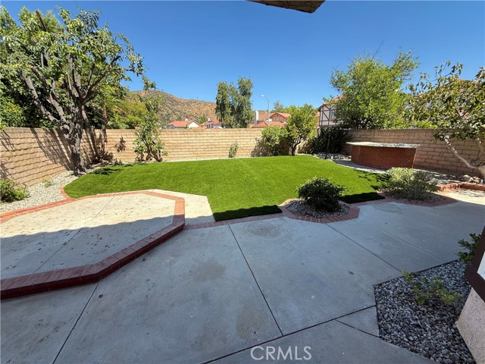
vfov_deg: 85.7
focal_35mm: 14
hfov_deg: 102.1
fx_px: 196
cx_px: 242
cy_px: 182
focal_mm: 2.22
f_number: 2.2
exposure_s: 1/419
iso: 64
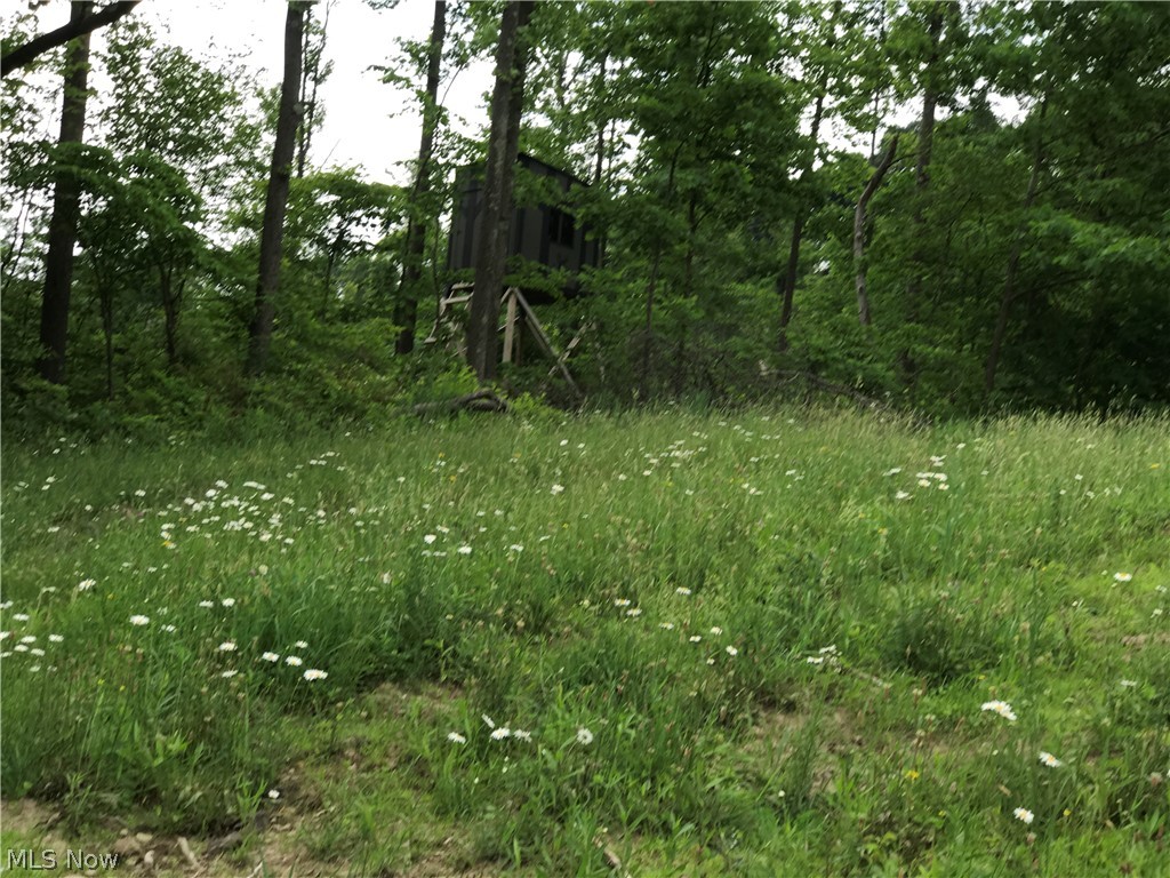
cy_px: 439
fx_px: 1927
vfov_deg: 25.7
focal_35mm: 57
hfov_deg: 33.8
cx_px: 585
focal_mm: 6.6
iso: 20
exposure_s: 1/339
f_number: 2.8
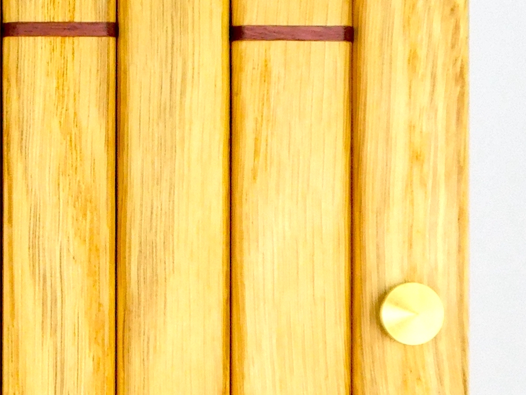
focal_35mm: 185
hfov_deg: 10.3
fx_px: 2811
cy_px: 210
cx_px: -284
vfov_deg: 8.0
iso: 125
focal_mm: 8
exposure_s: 1/400
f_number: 3.7
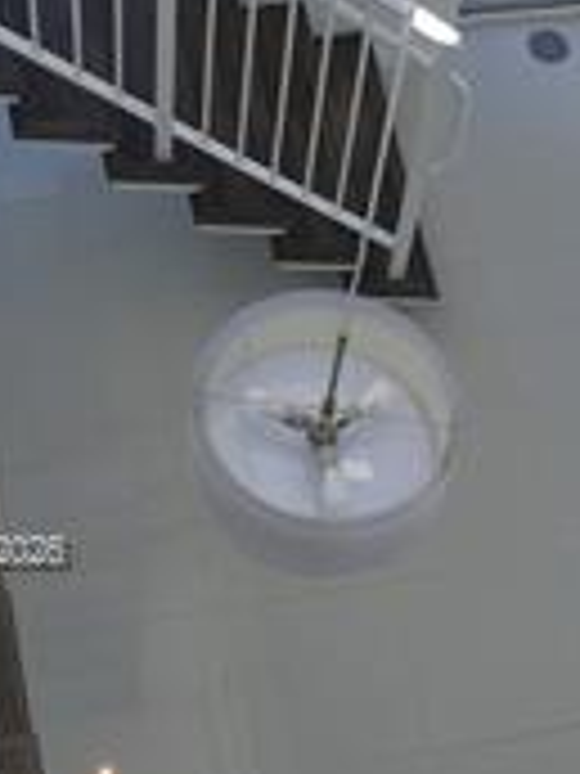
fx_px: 1810
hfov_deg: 18.1
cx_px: 427
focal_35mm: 81
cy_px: 554
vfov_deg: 23.9
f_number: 2.2
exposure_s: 1/204
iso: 25
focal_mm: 4.15
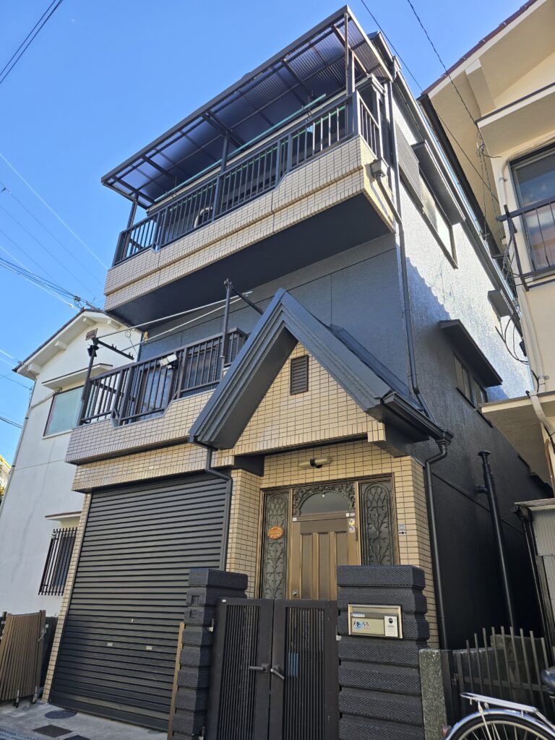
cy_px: 370
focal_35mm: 23
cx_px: 278
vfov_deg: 73.9
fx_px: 492
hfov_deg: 58.9
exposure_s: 1/315
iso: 12
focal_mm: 6.3
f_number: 1.7
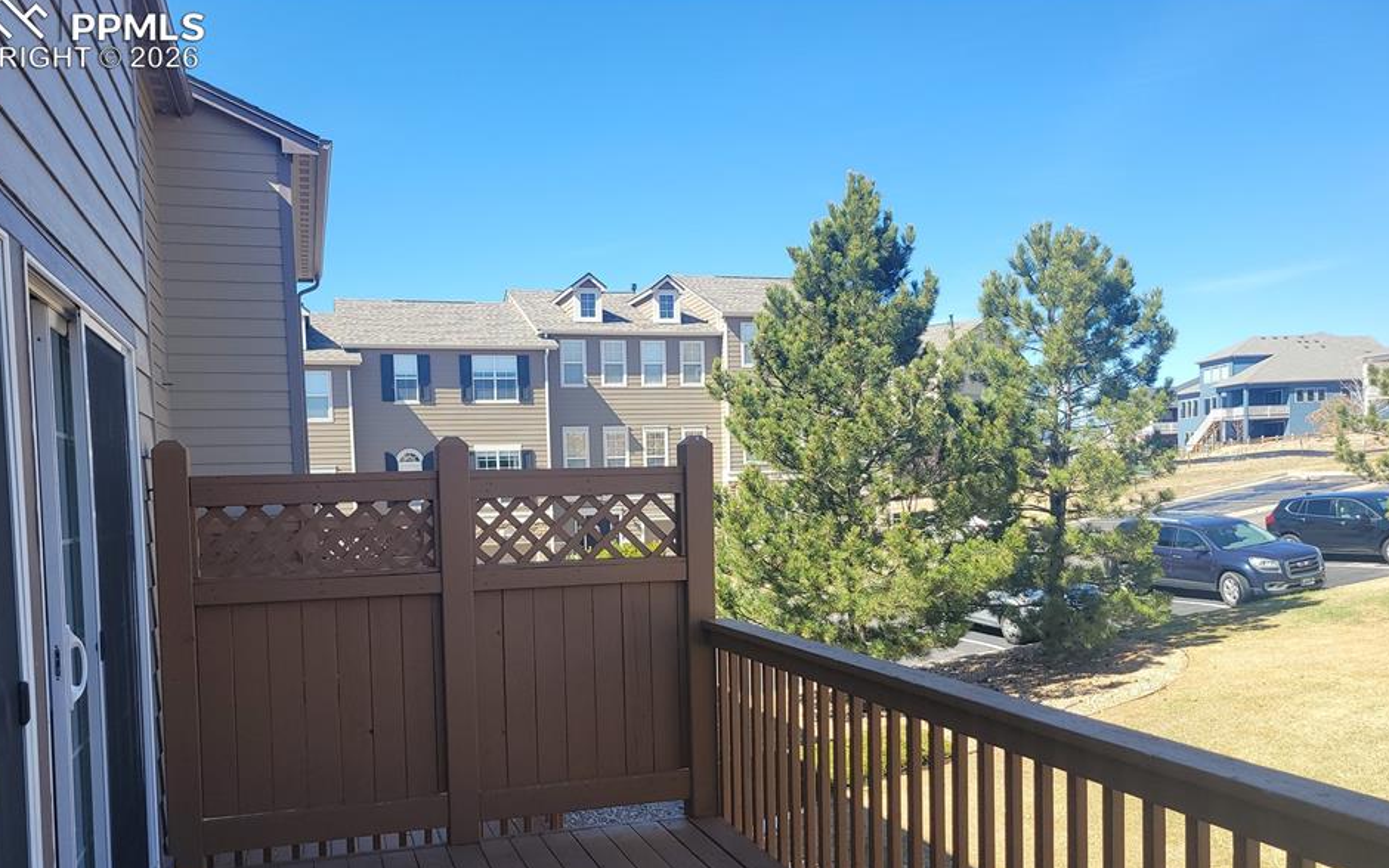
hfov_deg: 62.9
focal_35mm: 30
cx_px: 665
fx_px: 1136
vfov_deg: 41.5
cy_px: 553
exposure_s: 1/841
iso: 40
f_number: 1.8
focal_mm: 5.4
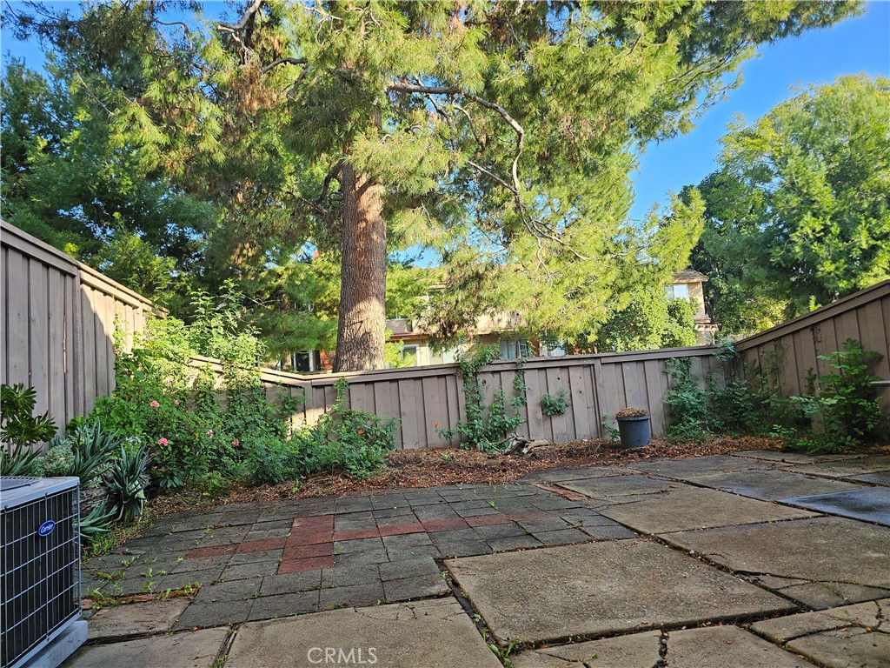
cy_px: 334
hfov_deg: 73.9
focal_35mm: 23
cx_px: 445
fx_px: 591
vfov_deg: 58.9
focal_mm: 6.3
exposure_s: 1/180
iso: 20
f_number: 1.7
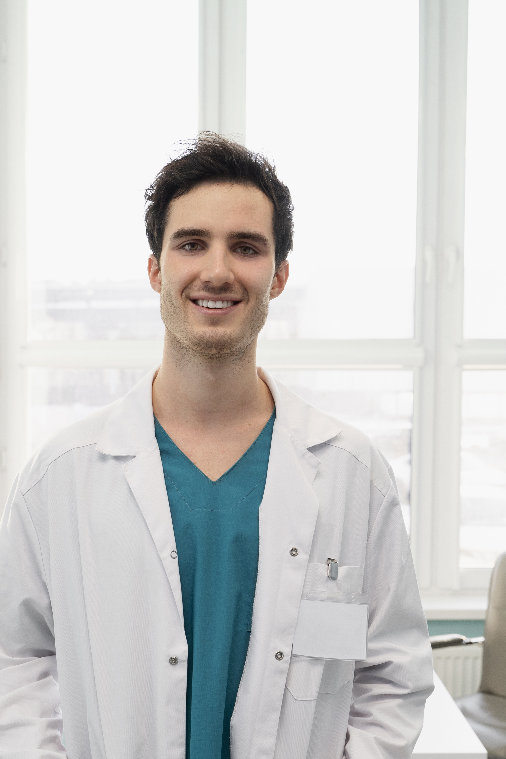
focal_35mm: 52
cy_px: 514
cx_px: 238
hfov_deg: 26.0
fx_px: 1096
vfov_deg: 37.7
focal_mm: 34
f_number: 4.5
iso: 250
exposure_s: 1/100
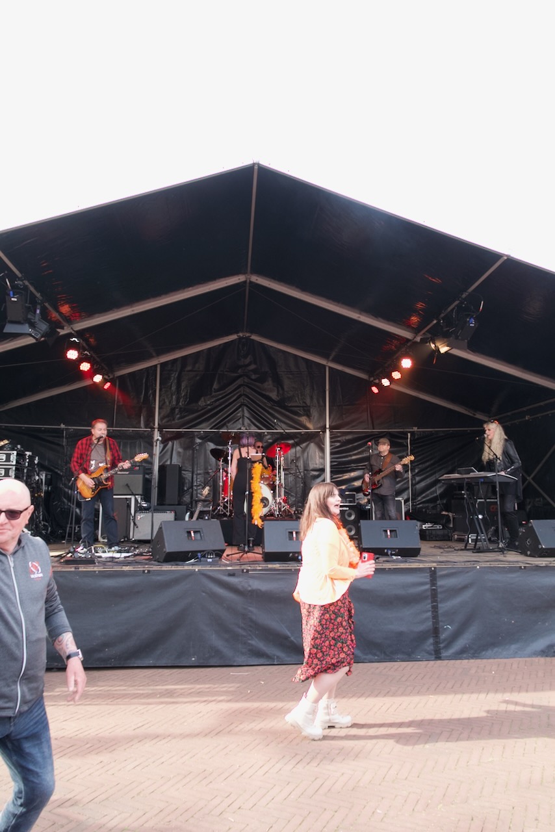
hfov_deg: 53.2
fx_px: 555
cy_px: 416
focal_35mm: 24
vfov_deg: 73.7
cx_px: 278
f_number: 2.4
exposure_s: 1/640
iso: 500
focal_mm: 8.8
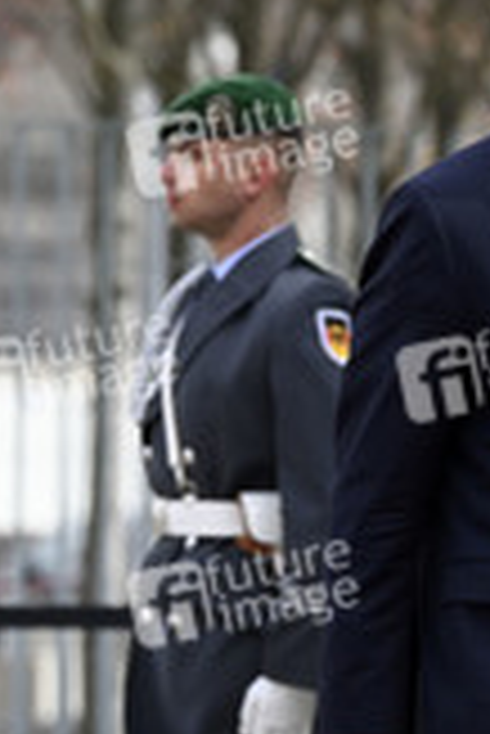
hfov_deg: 1.0
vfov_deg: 1.5
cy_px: 482
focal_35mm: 1379
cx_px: 124
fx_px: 28093
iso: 2000
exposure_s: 1/800
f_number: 13
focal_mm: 500
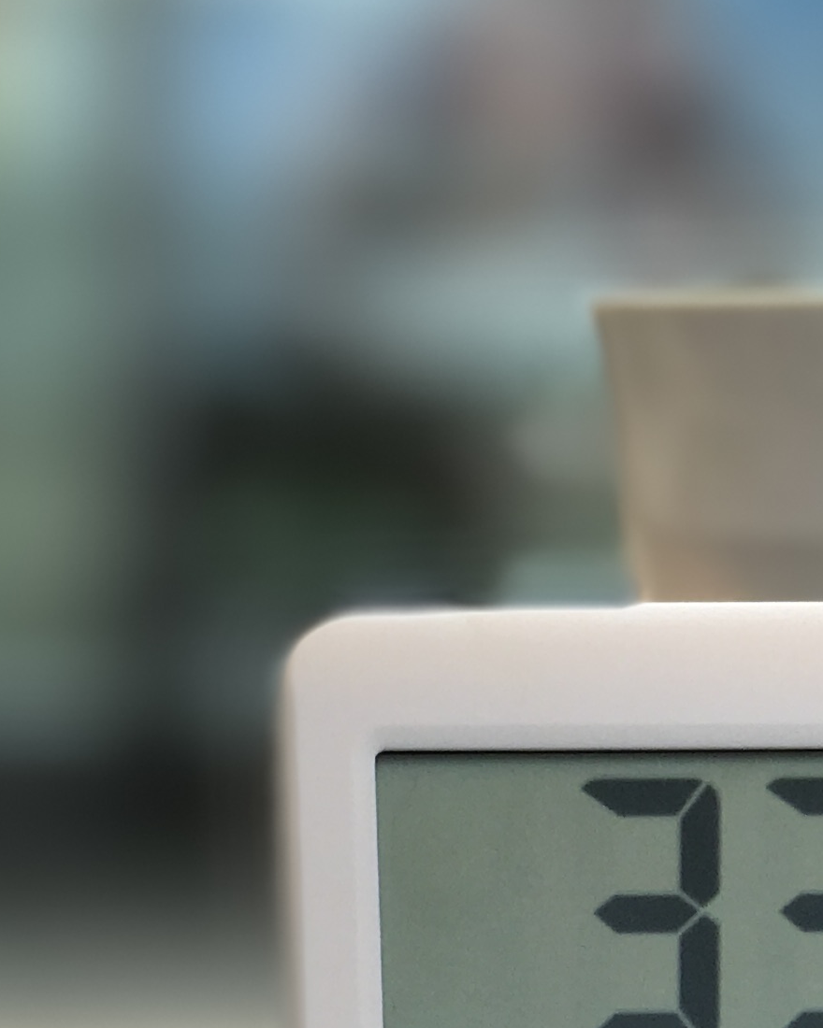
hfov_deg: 7.5
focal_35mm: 204
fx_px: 6211
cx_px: -14
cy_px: 655
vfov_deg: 9.5
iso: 20
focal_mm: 6.6
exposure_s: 1/389
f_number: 2.8
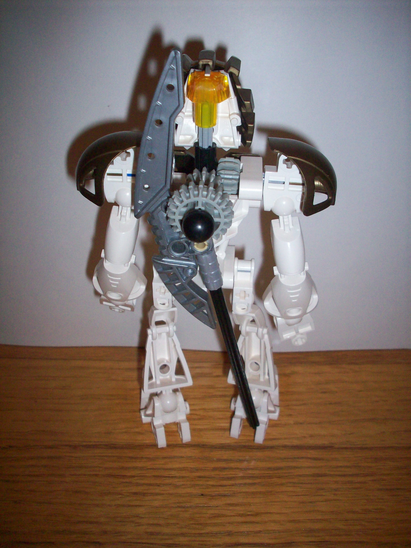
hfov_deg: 38.7
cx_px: 206
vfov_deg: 50.1
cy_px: 274
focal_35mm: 37
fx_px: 586
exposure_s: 1/64
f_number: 2.8
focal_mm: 6.2
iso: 160
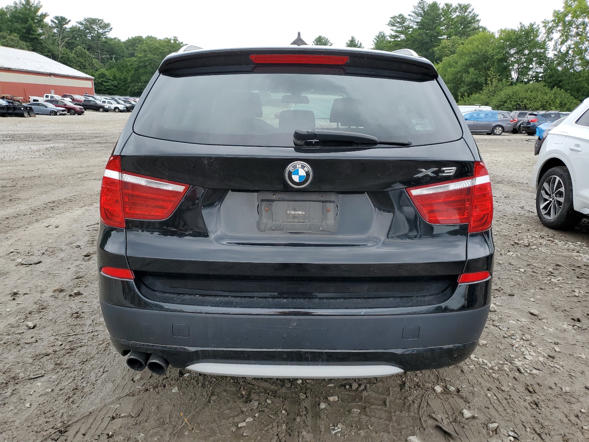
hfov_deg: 67.3
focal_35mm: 26
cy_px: 221
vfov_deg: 53.1
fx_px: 442
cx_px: 294
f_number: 1.5
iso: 50
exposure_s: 1/625
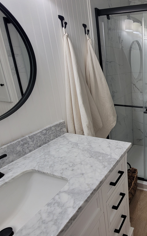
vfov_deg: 79.6
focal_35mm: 22
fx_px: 141
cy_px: 114
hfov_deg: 46.7
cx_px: 144
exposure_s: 1/120
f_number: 2.2
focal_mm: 2.2
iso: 80
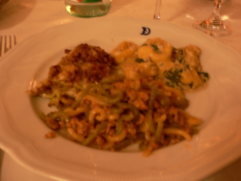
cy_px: 90
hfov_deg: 52.6
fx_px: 244
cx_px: 120
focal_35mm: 35
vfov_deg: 40.7
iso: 100
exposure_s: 1/1.3
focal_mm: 5.8
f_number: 2.8
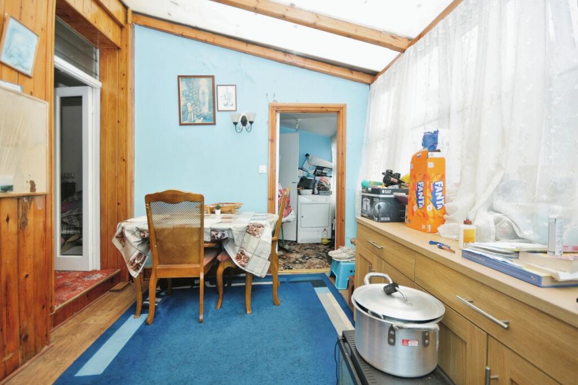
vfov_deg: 77.2
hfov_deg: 100.4
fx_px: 241
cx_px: 289
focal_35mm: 15
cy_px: 192
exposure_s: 1/60
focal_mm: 10
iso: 200
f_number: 5
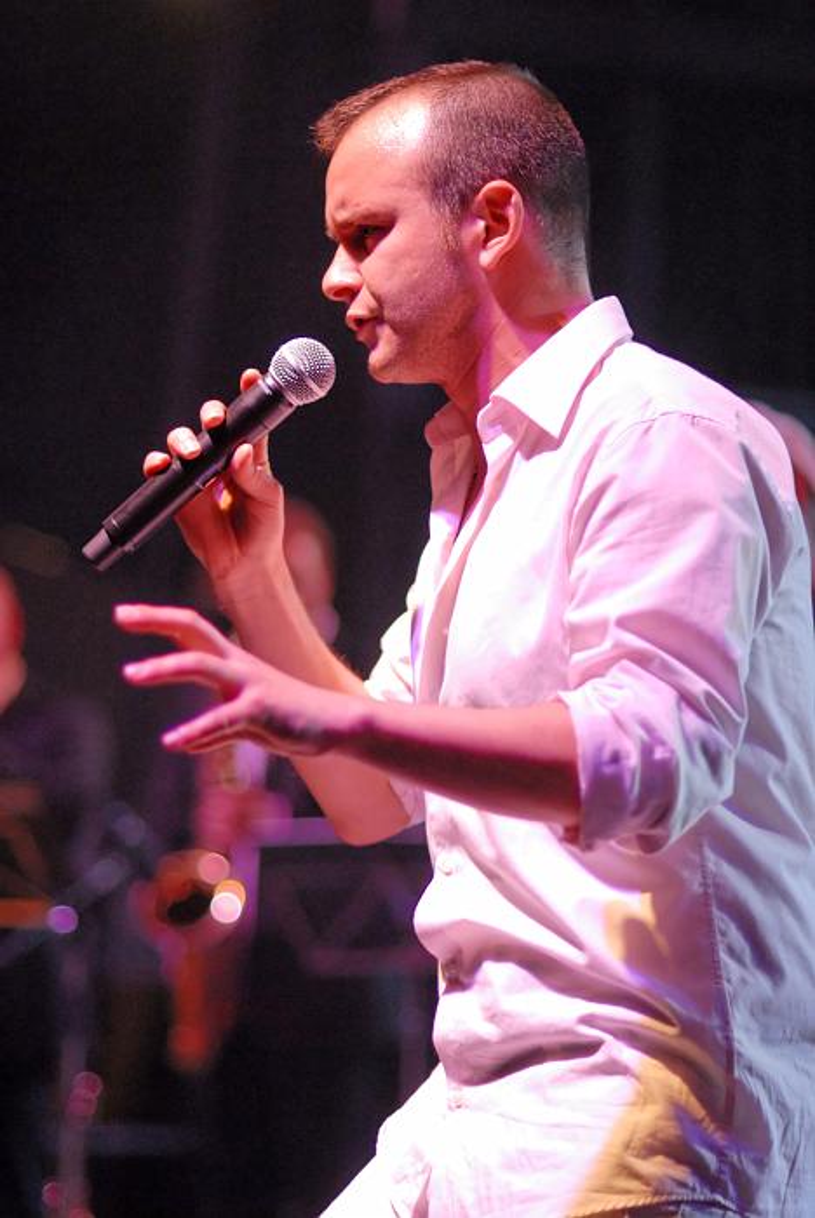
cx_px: 408
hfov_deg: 10.8
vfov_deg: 16.1
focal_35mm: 128
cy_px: 609
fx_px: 4321
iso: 800
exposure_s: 1/200
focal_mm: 85
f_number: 1.8
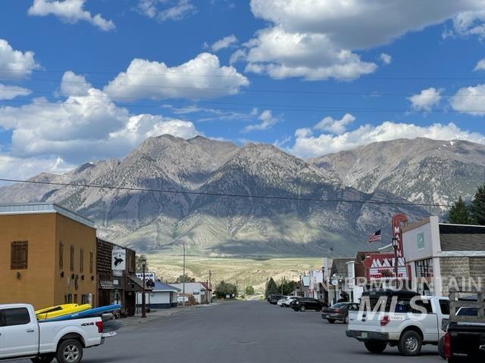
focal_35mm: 64
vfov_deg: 22.9
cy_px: 182
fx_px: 897
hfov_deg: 30.3
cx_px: 242
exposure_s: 1/1815
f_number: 2.2
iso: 20
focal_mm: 7.5
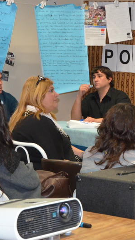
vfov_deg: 18.4
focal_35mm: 116
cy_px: 97
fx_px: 738
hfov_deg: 10.0
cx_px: 225
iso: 3200
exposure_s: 1/80
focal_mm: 38
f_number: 8
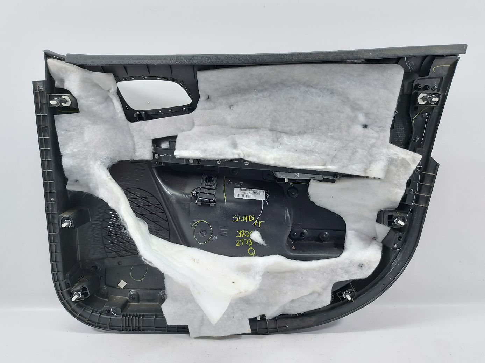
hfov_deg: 71.6
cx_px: 242
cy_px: 182
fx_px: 336
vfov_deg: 56.8
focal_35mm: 24
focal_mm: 5.23
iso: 100
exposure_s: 1/50
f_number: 1.8
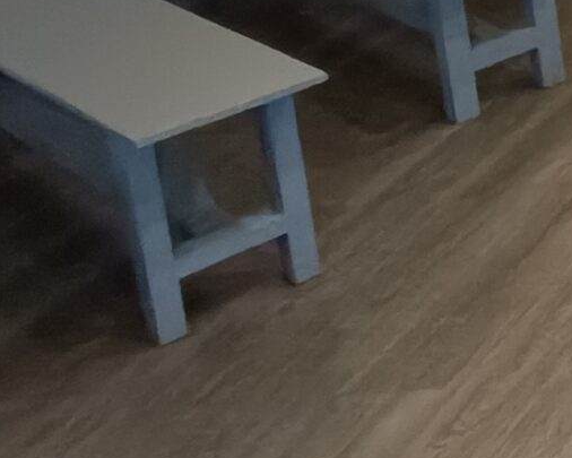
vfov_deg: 17.0
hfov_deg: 14.4
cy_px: -286
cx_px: 1410
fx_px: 1338
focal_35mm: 79
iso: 957
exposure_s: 1/33.3
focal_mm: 1.66
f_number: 2.2
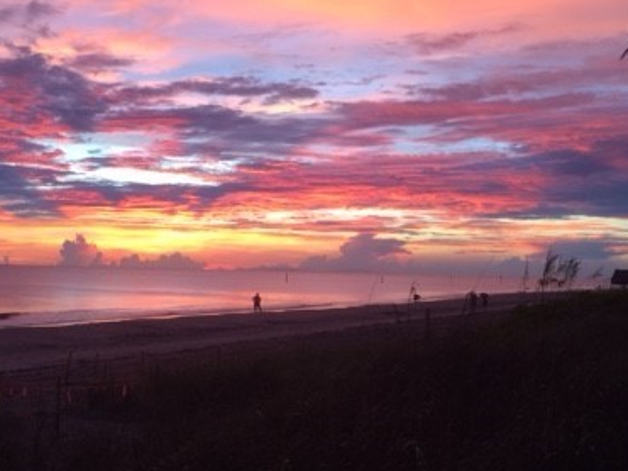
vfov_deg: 29.0
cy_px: 173
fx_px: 907
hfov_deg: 38.2
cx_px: 286
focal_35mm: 50
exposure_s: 1/40
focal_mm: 4.15
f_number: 2.2
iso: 32
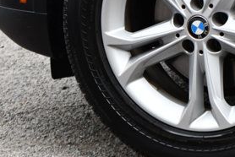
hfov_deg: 5.1
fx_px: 2614
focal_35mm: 400
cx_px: 203
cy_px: 27
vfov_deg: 3.4
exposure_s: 1/250
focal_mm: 116
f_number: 5
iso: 400
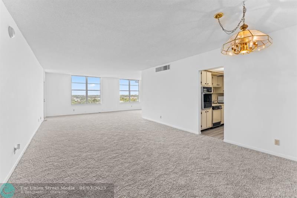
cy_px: 99
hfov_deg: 99.7
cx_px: 148
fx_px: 125
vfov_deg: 76.6
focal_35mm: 15
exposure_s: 1/2
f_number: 8
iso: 200
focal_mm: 15.2
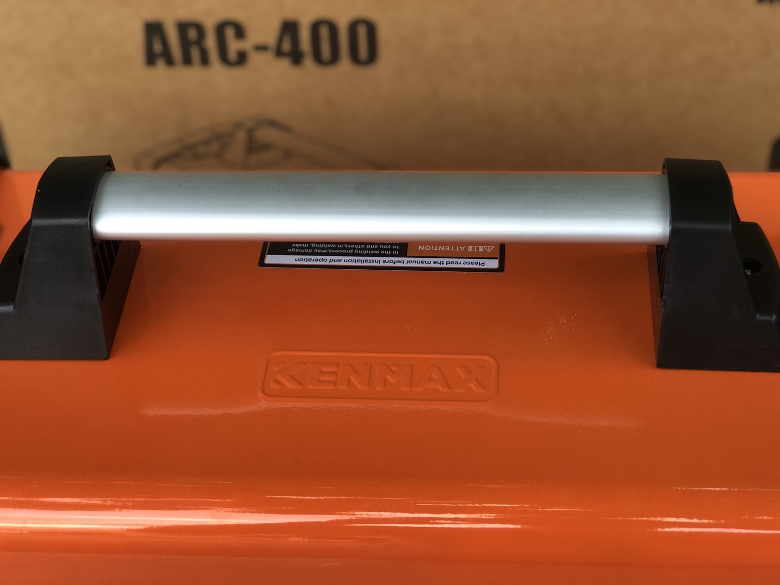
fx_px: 1284
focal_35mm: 57
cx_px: 390
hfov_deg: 33.8
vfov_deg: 25.7
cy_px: 292
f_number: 2.8
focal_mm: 6.6
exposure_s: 1/40
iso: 20
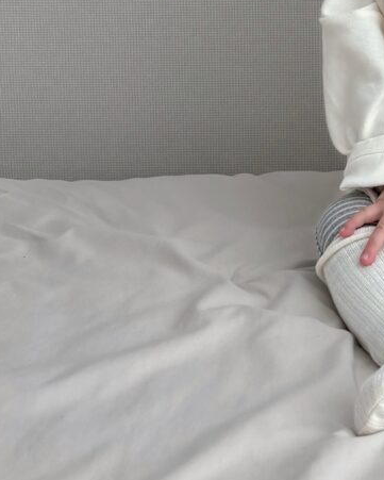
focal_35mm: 75
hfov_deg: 18.7
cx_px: 520
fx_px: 1065
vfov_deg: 24.1
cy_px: -21
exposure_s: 1/121
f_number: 1.6
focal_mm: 5.96
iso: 40
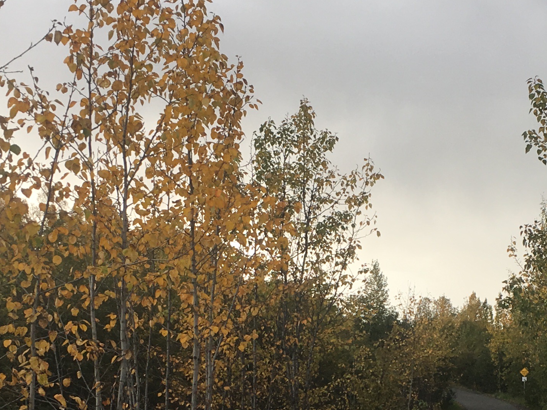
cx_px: 373
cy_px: 399
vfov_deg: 17.6
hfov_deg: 23.7
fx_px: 1296
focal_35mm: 82
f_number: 2.2
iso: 25
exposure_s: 1/229
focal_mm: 4.15
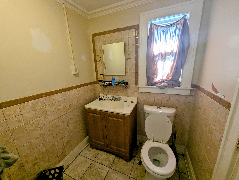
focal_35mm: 13
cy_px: 90
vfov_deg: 90.1
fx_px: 90
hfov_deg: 106.1
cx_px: 120
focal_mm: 1.95
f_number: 2.2
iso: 210
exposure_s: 1/120
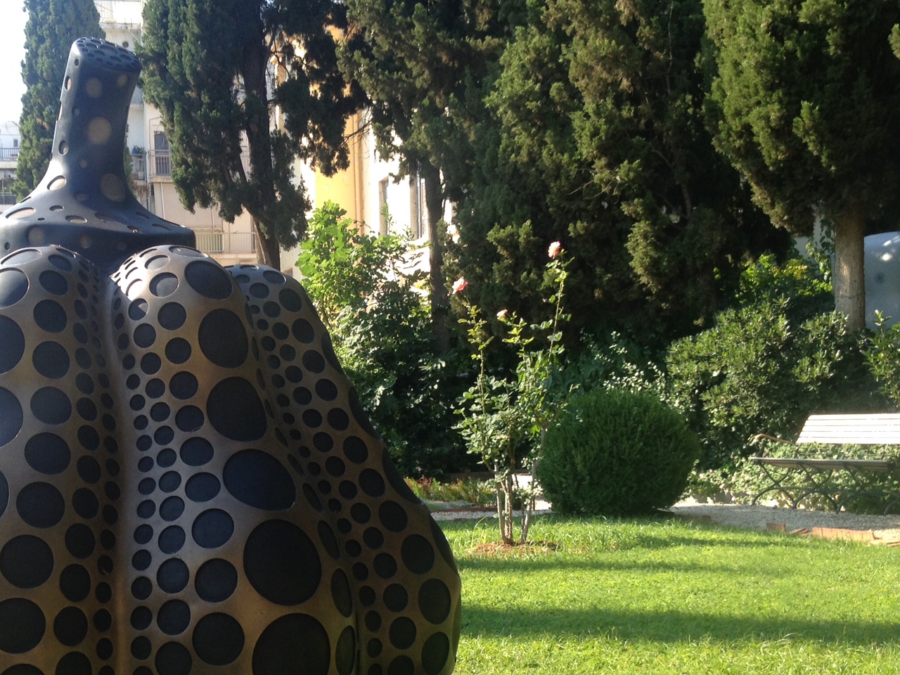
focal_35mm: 56
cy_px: 462
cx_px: 316
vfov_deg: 25.9
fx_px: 1456
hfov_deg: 34.1
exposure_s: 1/418
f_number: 2.4
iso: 50
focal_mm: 4.28
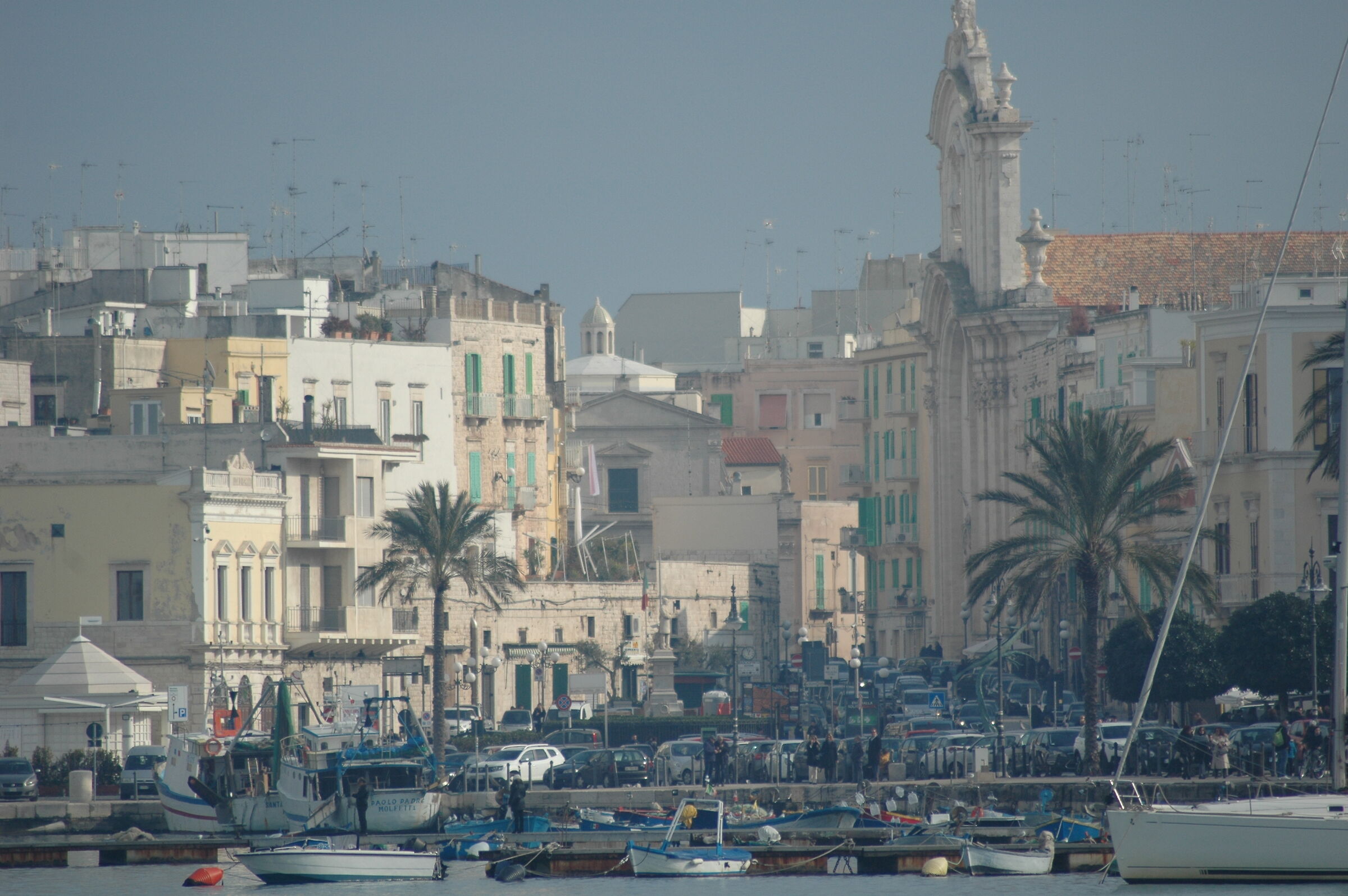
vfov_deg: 3.0
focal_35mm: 450
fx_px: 16836
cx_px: 674
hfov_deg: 4.6
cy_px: 448
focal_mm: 300
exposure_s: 1/1600
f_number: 5.6
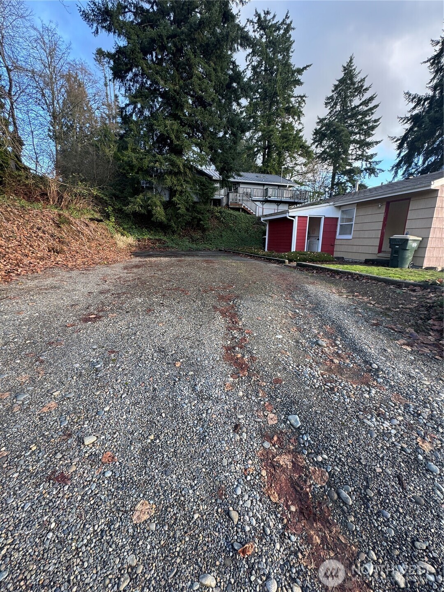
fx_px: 239
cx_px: 222
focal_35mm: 14
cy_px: 296
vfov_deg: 102.1
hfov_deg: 85.7
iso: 40
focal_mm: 2.22
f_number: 2.2
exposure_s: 1/99
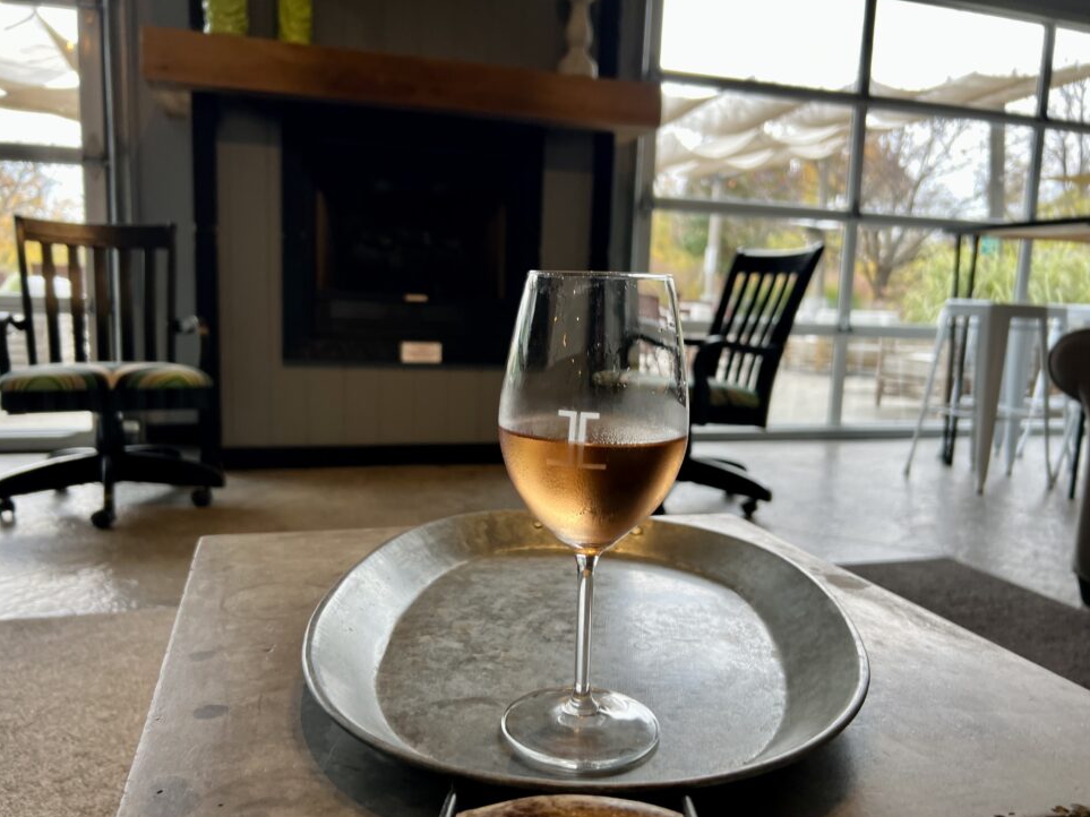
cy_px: 415
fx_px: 850
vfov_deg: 51.3
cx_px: 542
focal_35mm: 27
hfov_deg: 65.3
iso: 50
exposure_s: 1/120
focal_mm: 5.7
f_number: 1.5
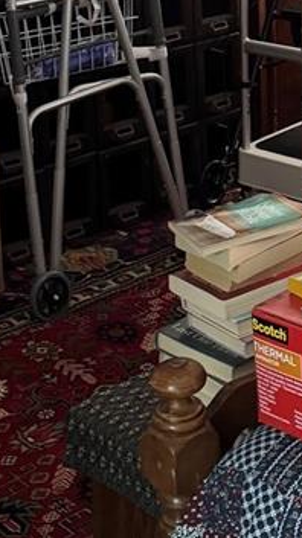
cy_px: -101
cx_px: 304
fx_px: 1270
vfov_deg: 22.2
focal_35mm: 89
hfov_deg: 13.4
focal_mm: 6.76
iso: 800
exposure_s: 1/44
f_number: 1.78
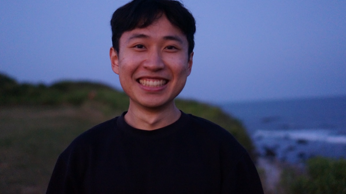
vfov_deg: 21.6
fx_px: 510
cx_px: 173
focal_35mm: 56
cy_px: 80
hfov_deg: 37.5
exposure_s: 1/200
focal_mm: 35
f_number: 1.8
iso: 3200
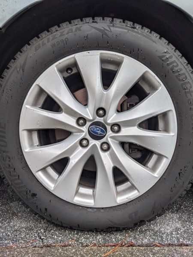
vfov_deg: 65.3
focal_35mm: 27
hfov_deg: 51.4
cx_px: 96
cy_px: 128
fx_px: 201
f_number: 1.8
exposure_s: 1/411
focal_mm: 4.44
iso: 45
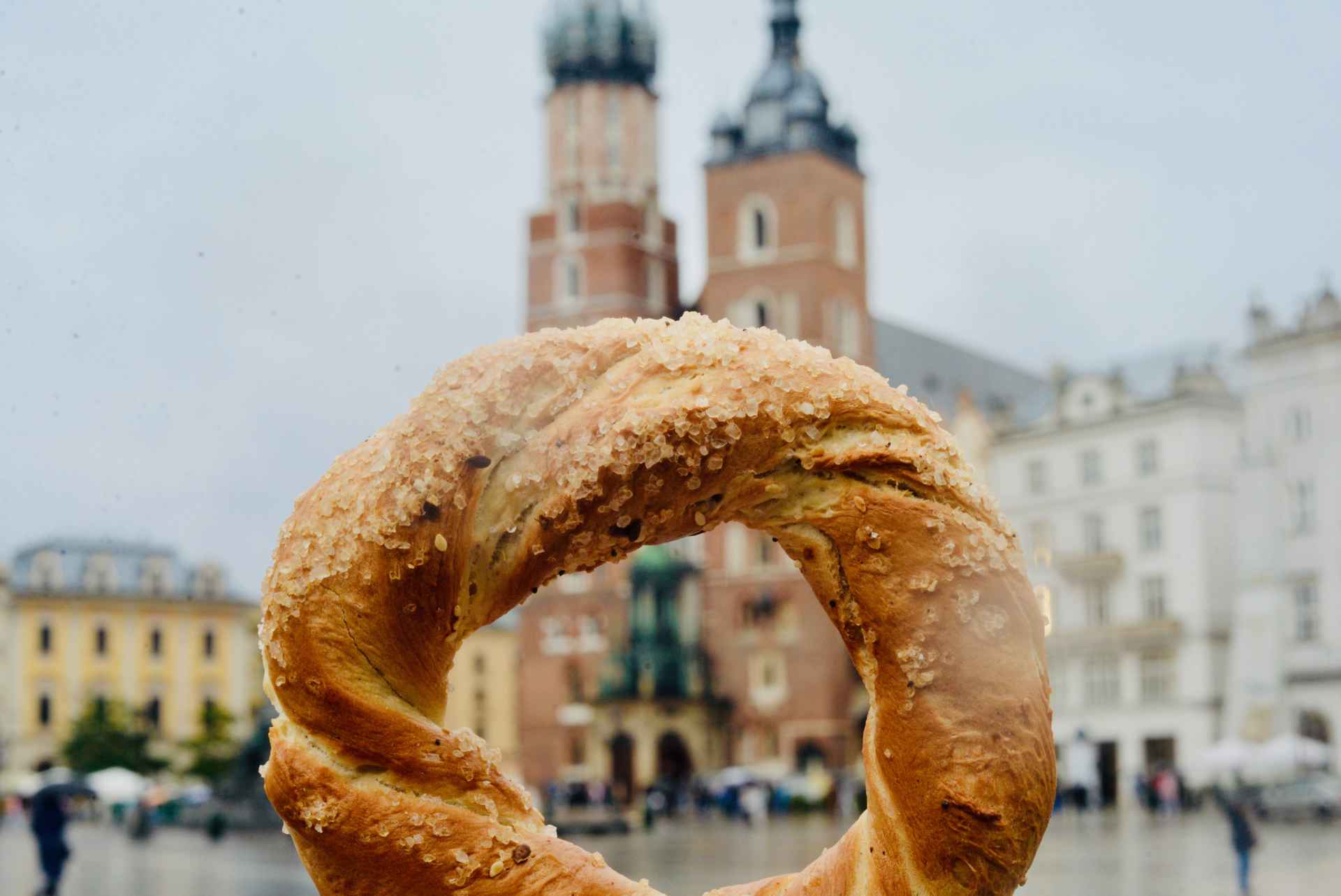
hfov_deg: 39.6
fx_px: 1863
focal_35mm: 50
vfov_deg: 27.0
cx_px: 670
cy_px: 448
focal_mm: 50
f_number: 16
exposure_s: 1/250
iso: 1000
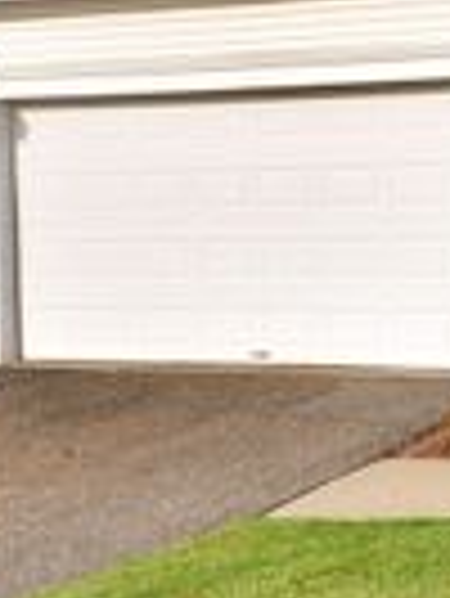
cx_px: 846
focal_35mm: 92
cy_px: 94
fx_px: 1589
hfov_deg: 14.0
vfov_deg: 21.0
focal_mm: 17
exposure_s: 1/250
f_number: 9
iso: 250
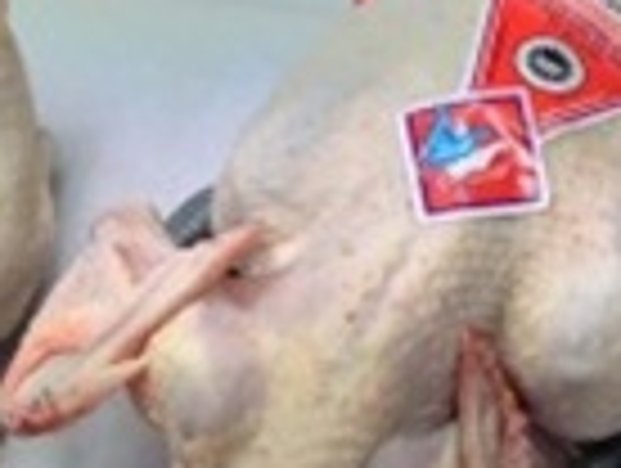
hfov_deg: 12.7
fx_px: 2785
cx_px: 508
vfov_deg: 9.6
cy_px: 378
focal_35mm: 155
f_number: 2.4
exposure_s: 1/60
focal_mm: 4.13
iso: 50
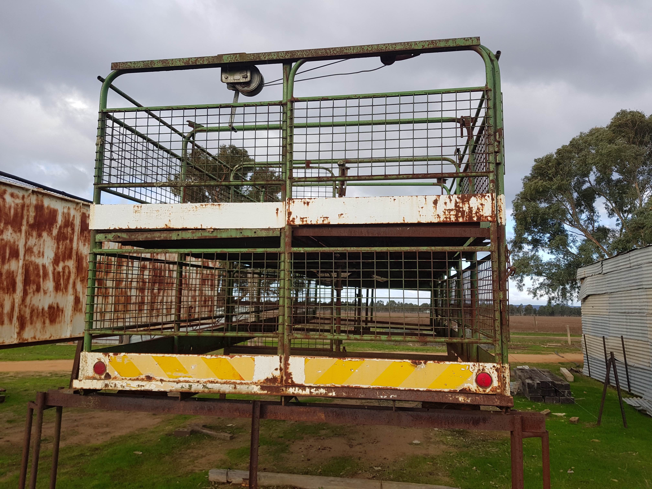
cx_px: 326
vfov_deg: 53.1
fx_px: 490
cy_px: 244
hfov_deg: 67.3
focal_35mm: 26
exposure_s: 1/696
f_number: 1.7
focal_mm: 4.2
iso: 40
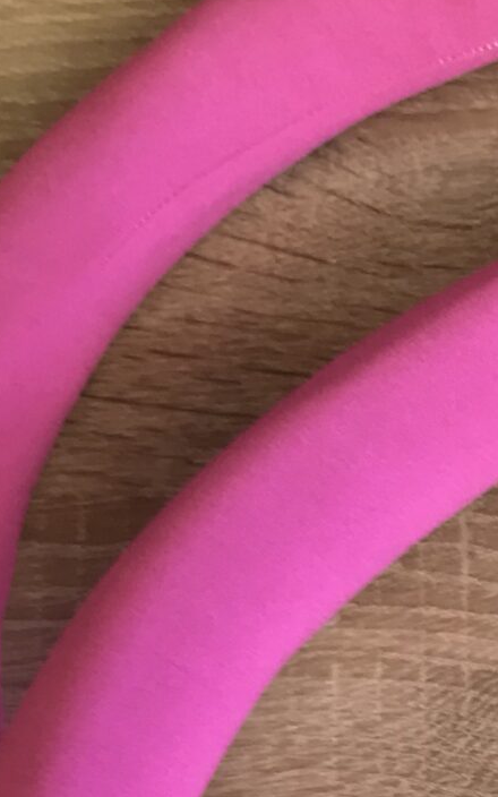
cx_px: 807
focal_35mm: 108
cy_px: 980
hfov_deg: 11.5
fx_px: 2345
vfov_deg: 18.2
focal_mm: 3.99
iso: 25
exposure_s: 1/50
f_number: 1.8
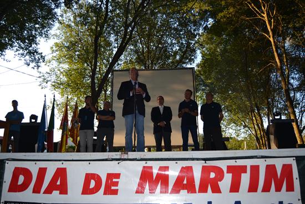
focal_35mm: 27
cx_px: 152
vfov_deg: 48.0
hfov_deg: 67.4
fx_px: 229
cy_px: 102
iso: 100
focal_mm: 18
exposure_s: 1/125
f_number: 4
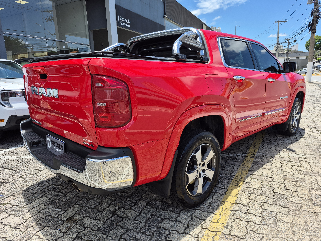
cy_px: 120
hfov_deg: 73.9
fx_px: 213
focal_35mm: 23
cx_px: 160
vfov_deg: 58.9
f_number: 1.8
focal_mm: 5.4
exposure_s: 1/1224
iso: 25
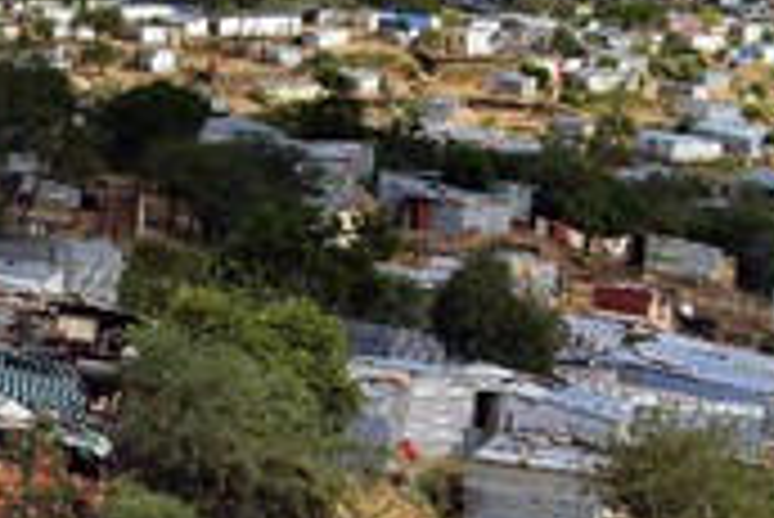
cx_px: 598
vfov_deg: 8.0
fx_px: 3680
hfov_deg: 12.0
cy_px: 90
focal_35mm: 171
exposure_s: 1/640
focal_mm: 70
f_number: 11
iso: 400
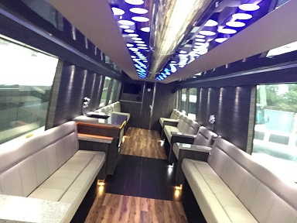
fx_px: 266
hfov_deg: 58.4
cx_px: 148
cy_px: 112
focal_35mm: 31
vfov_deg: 45.4
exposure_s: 1/20
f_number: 2.2
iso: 250
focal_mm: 2.65
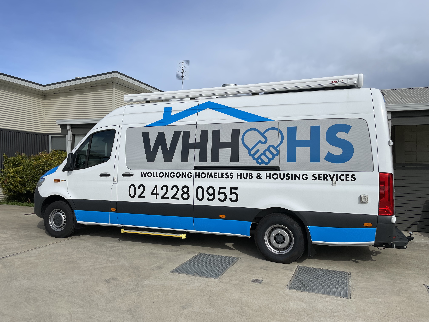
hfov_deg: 67.3
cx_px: 214
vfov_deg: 53.1
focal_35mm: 26
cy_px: 161
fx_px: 322
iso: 32
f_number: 1.6
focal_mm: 4.2
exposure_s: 1/4651
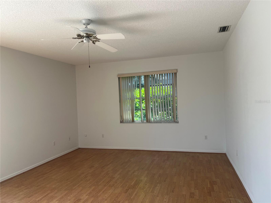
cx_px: 136
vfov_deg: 53.1
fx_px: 204
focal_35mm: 26
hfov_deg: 67.3
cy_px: 102
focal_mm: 5.7
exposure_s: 1/249
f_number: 1.5
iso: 40
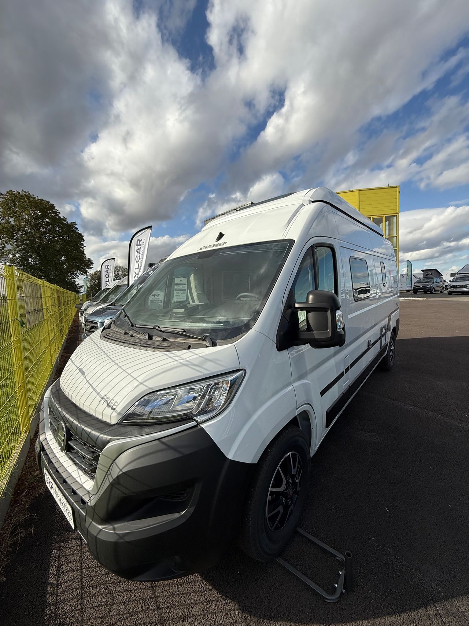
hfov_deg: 85.7
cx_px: 234
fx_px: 253
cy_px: 313
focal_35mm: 14
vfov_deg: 102.1
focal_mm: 2.22
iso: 50
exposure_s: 1/2165
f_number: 2.2
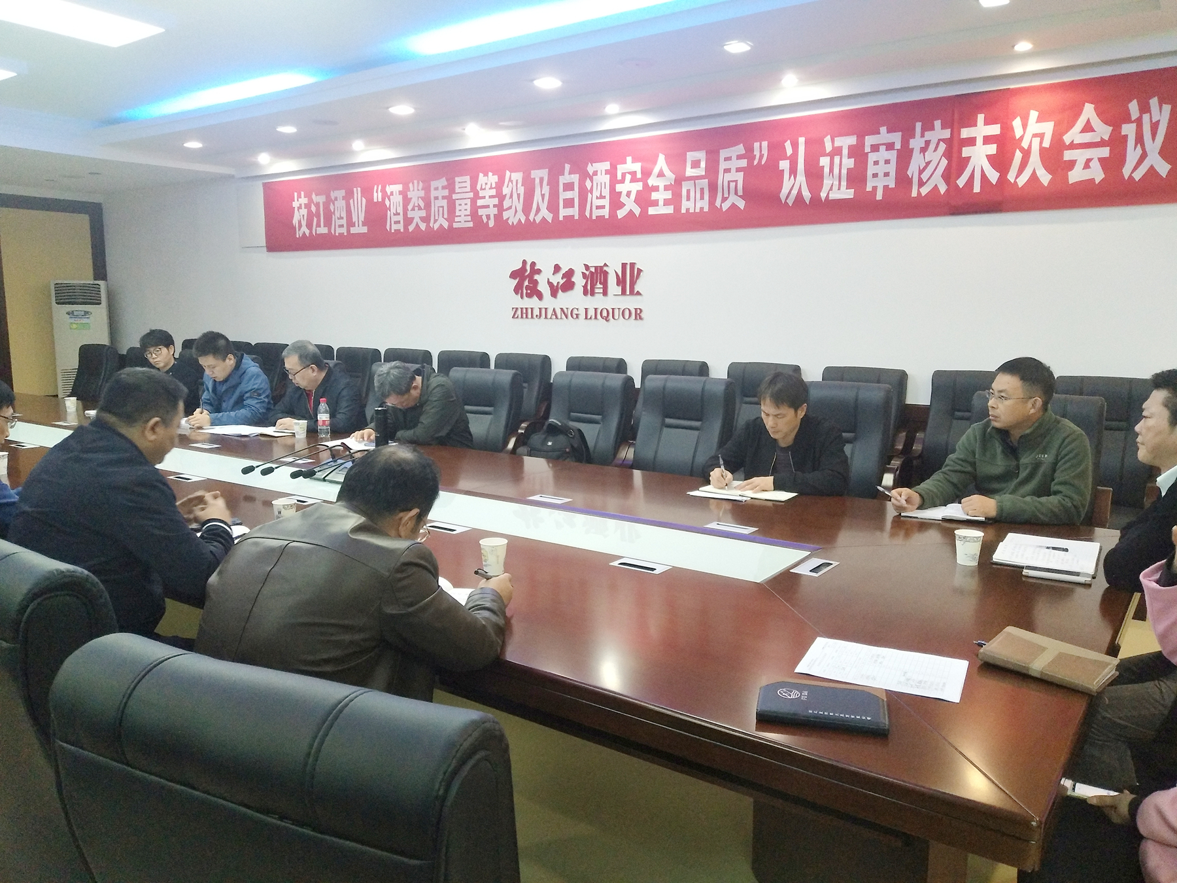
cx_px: 588
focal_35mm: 26
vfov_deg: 53.1
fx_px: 884
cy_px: 442
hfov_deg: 67.3
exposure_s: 1/33.3
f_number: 2
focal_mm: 3.88
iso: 400
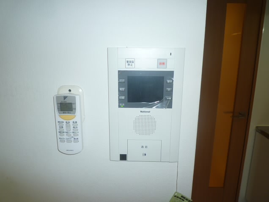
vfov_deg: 54.9
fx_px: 194
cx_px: 134
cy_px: 101
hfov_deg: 69.4
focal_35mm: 25
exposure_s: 1/30
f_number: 2.8
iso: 100
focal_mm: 4.4
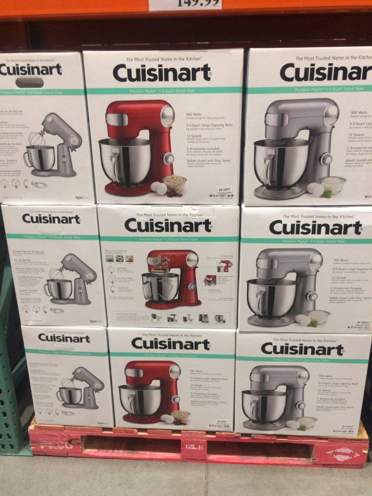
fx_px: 416
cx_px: 186
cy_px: 248
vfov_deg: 61.7
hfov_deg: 48.2
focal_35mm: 29
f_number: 2.2
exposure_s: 1/30
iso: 125
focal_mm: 4.15
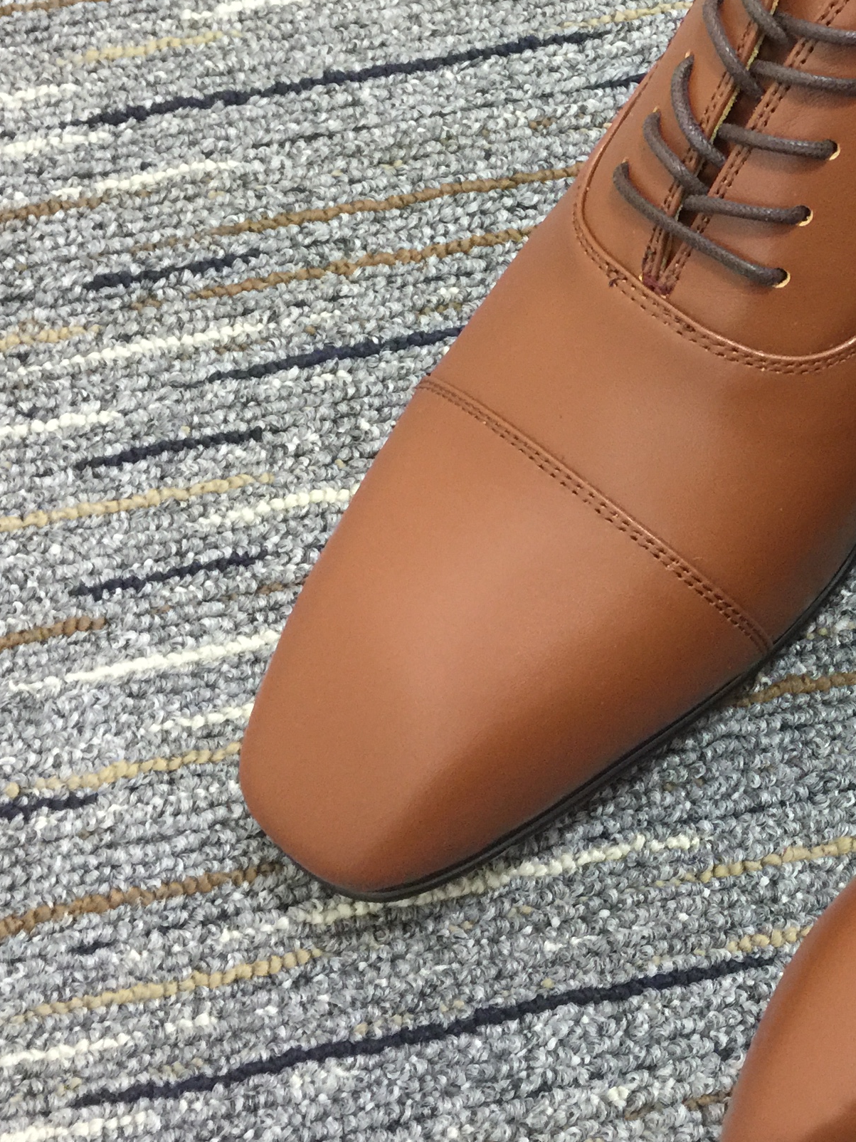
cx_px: 1000
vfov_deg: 32.5
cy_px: 417
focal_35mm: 59
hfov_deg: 23.0
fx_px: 1945
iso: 100
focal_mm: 4.15
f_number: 2.2
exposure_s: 1/10
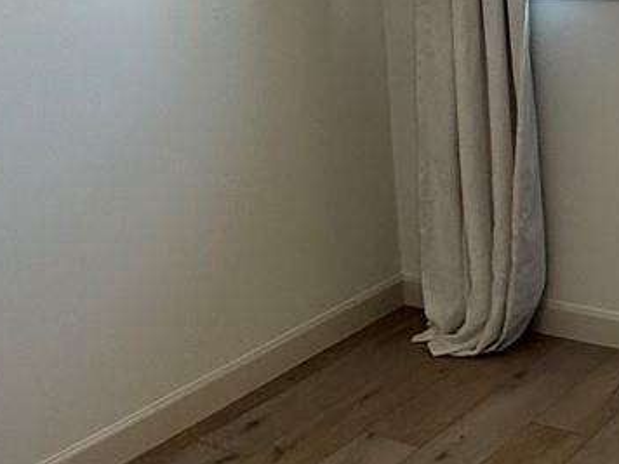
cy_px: -21
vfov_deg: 22.2
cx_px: 588
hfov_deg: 29.1
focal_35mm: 63
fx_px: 1127
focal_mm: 2.22
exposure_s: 1/120
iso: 125
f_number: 2.2
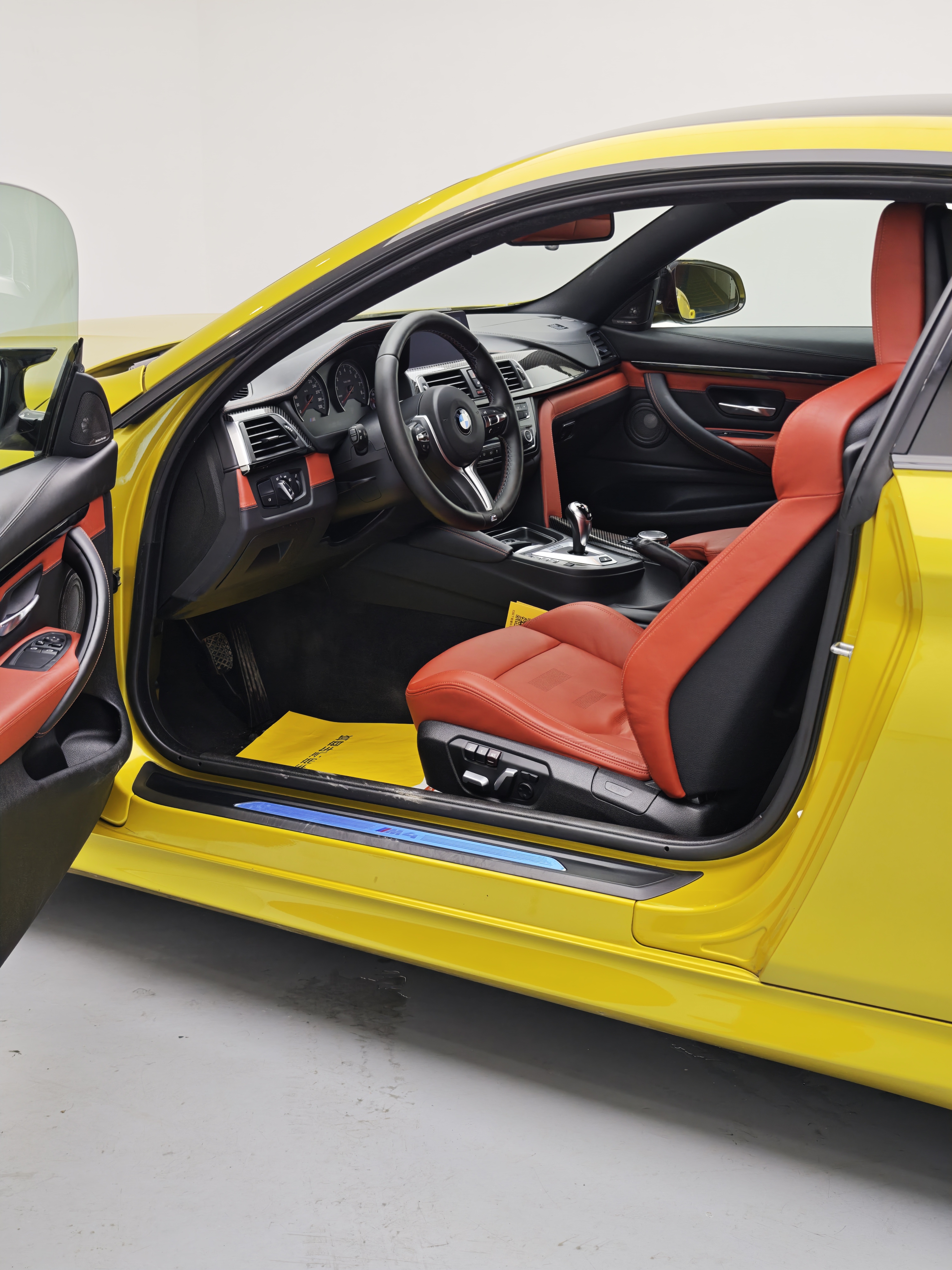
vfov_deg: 41.2
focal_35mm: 46
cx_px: 476
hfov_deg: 31.5
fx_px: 1687
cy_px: 635
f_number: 1.63
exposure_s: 1/100
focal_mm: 8.72
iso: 64
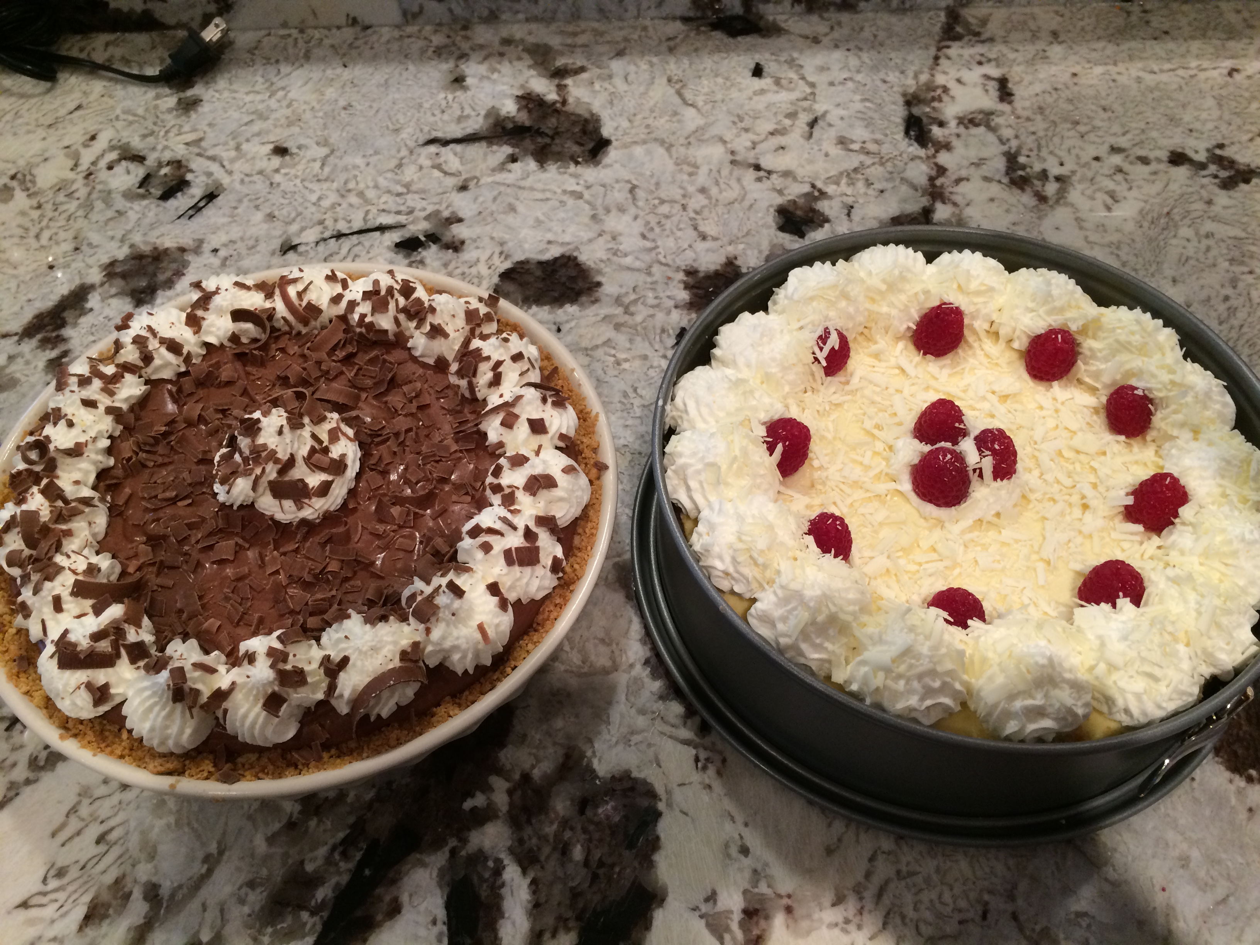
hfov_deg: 61.7
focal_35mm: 29
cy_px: 472
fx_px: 1056
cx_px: 630
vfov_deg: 48.2
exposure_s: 1/30
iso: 125
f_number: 2.2
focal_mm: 4.15
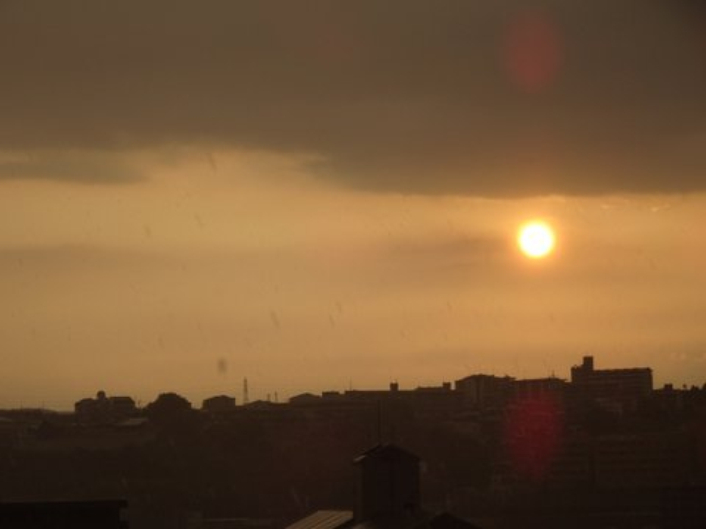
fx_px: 2835
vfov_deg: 10.7
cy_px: 264
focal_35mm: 139
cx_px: 353
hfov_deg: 14.2
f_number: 5.6
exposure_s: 1/400
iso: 80
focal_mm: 23.73
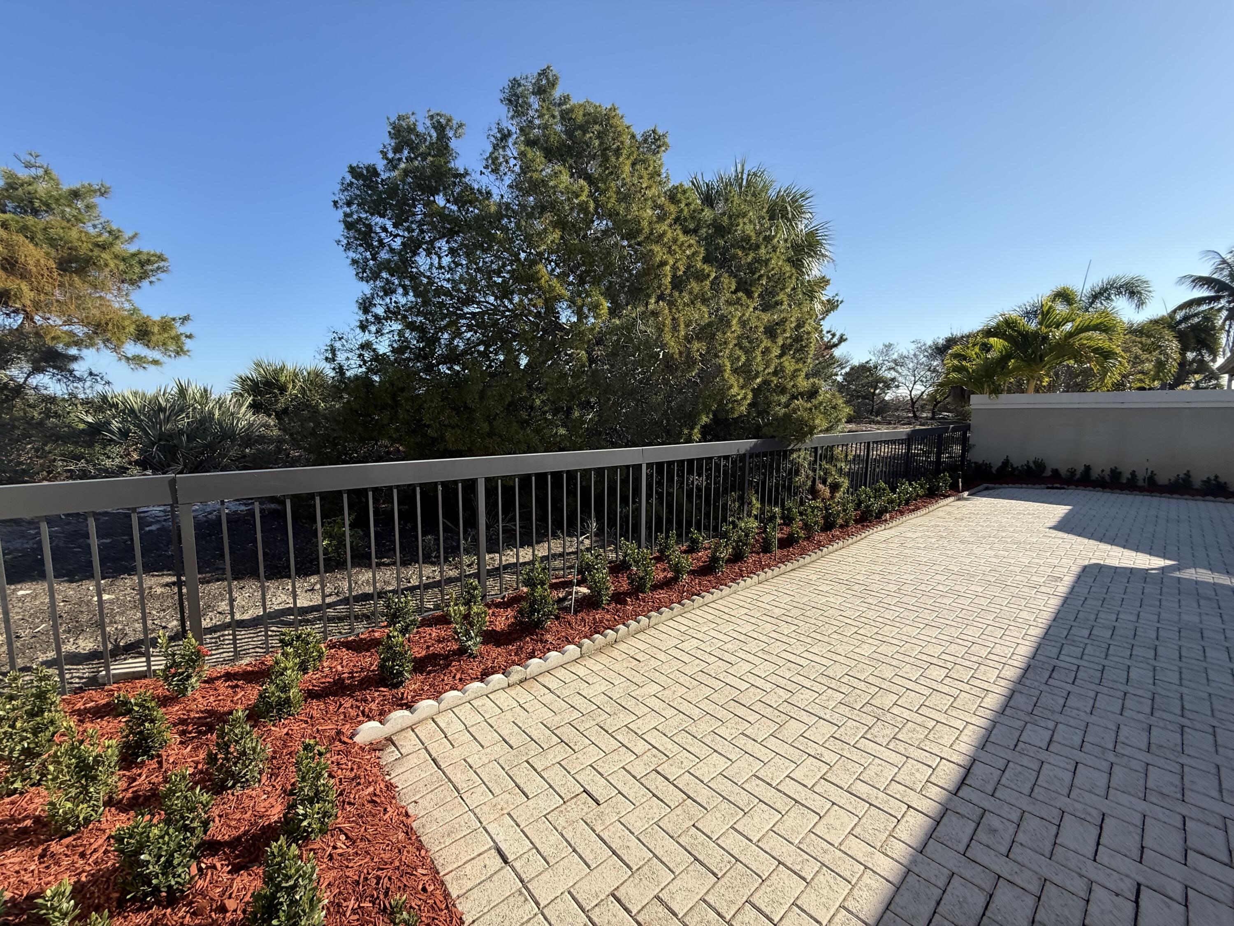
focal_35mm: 14
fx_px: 499
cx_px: 617
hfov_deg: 102.1
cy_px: 463
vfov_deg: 85.7
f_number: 2.2
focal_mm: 2.22
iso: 64
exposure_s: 1/1167
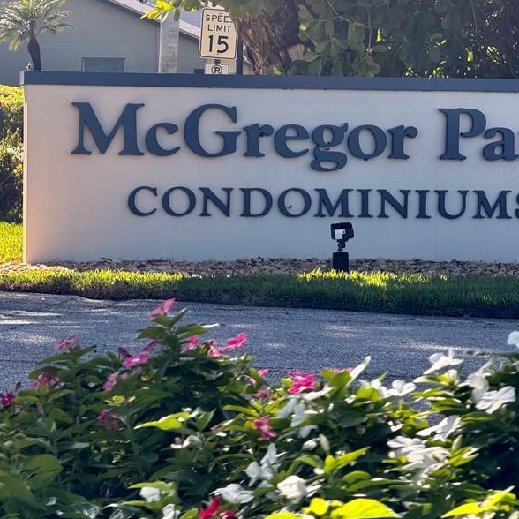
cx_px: 322
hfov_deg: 11.3
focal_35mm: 154
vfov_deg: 11.3
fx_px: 2612
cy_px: 204
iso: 50
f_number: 2.8
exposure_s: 1/564
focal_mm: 16.89
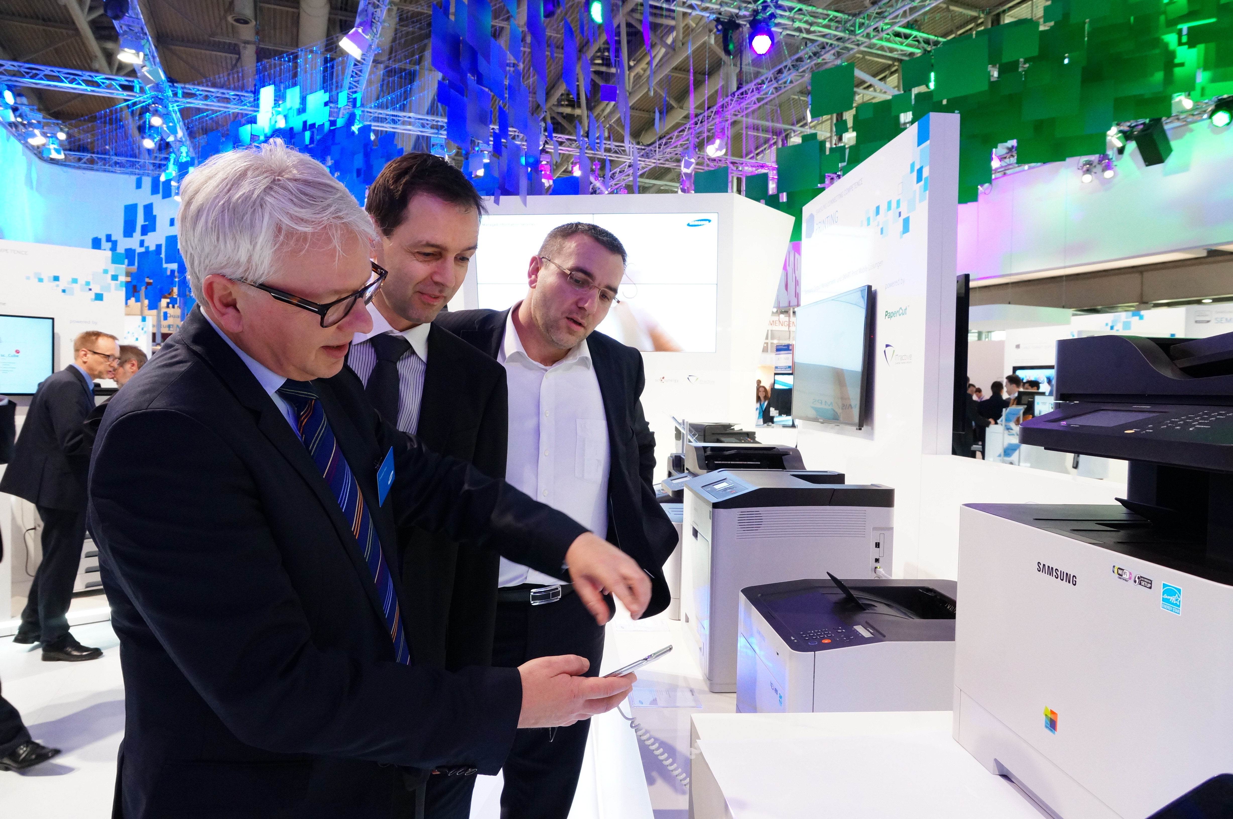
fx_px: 821
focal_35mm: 24
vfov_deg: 53.0
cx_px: 616
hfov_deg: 73.8
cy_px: 410
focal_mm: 16
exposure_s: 1/60
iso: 1600
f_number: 7.1
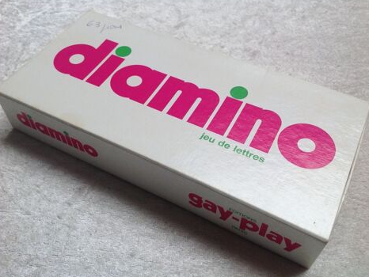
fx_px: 384
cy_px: 137
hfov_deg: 51.3
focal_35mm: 36
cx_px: 183
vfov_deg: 39.7
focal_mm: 4.28
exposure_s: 1/120
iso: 64
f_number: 2.4
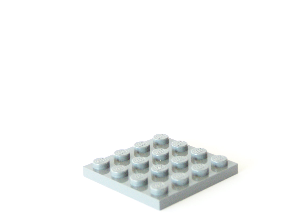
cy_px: 106
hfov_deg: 17.9
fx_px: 947
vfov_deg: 13.5
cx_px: 162
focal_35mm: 110
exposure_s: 1/60
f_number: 3.2
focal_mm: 15.6
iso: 400
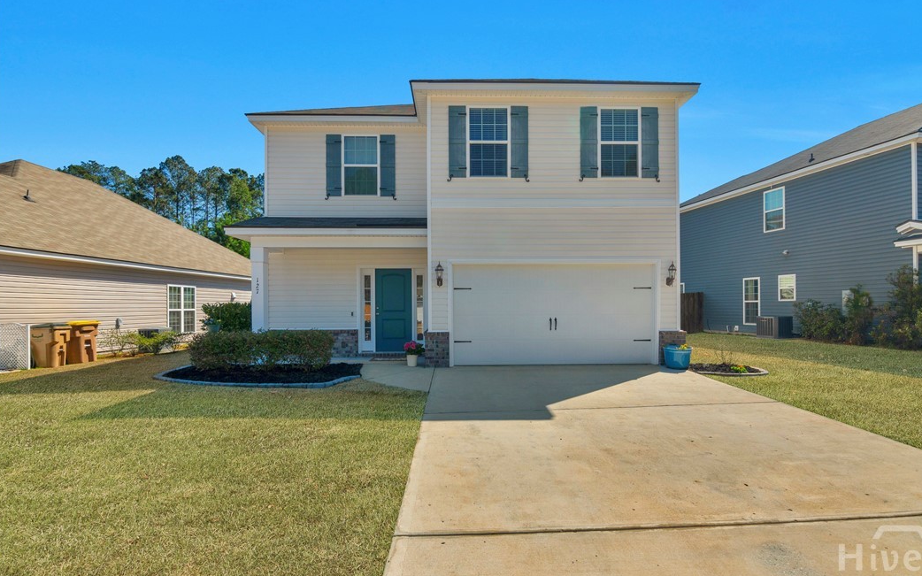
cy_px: 303
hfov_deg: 92.6
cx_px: 473
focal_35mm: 18
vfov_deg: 66.3
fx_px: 440
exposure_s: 1/500
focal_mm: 11
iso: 250
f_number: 7.1
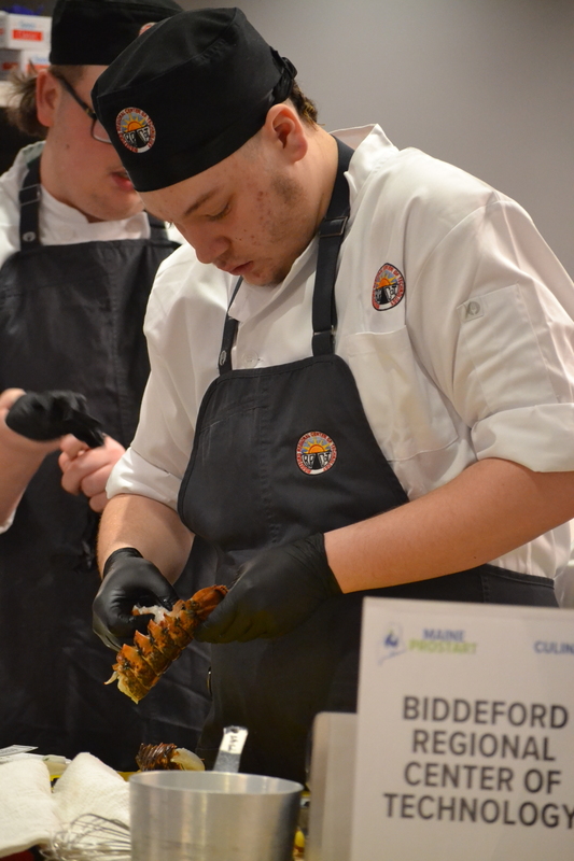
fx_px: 3768
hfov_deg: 8.7
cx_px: 287
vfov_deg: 13.0
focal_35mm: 158
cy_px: 430
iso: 3200
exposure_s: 1/125
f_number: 4.5
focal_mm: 105
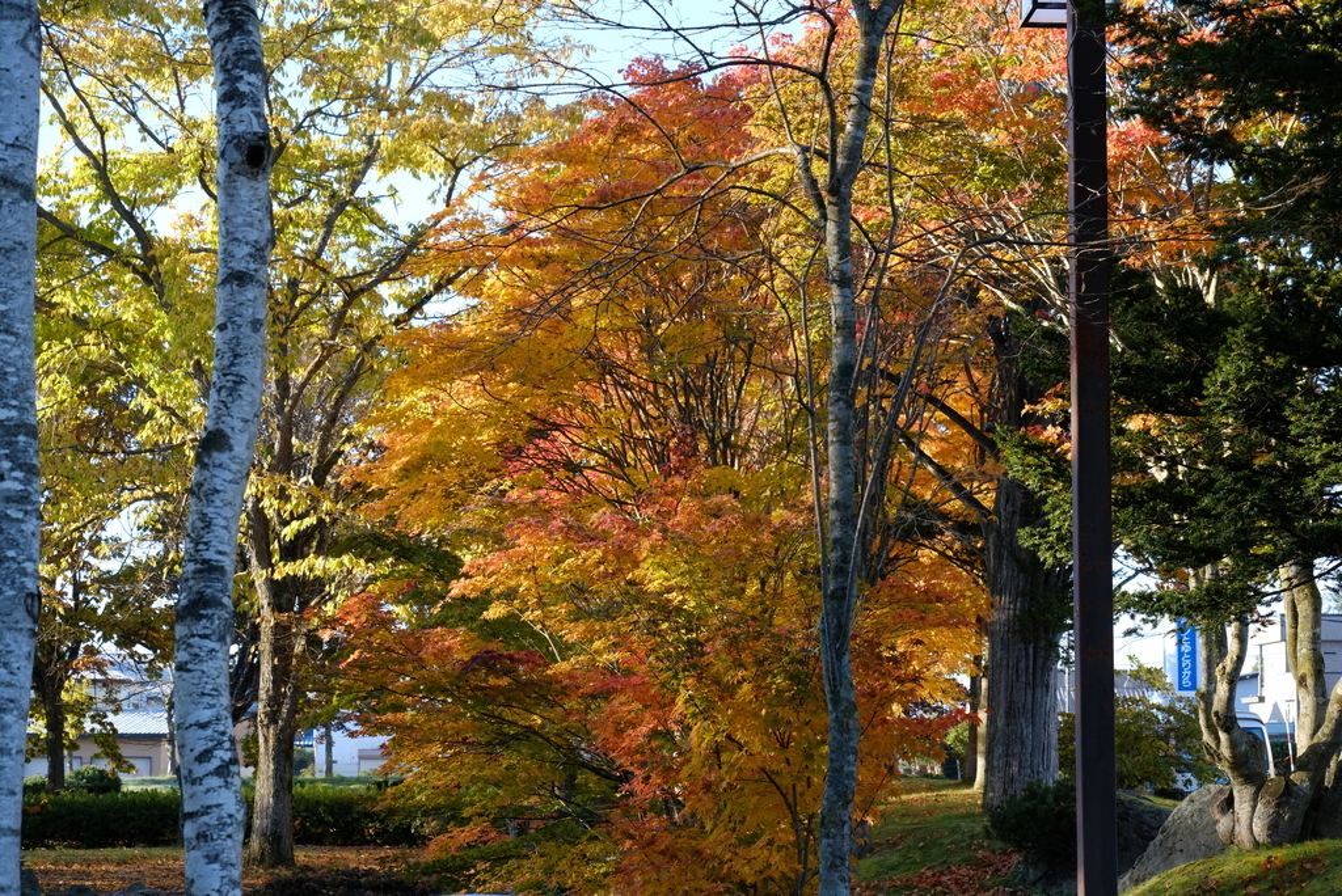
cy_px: 448
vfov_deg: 18.2
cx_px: 671
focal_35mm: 75
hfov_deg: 27.0
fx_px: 2797
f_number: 6.4
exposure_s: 1/250
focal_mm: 50
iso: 800
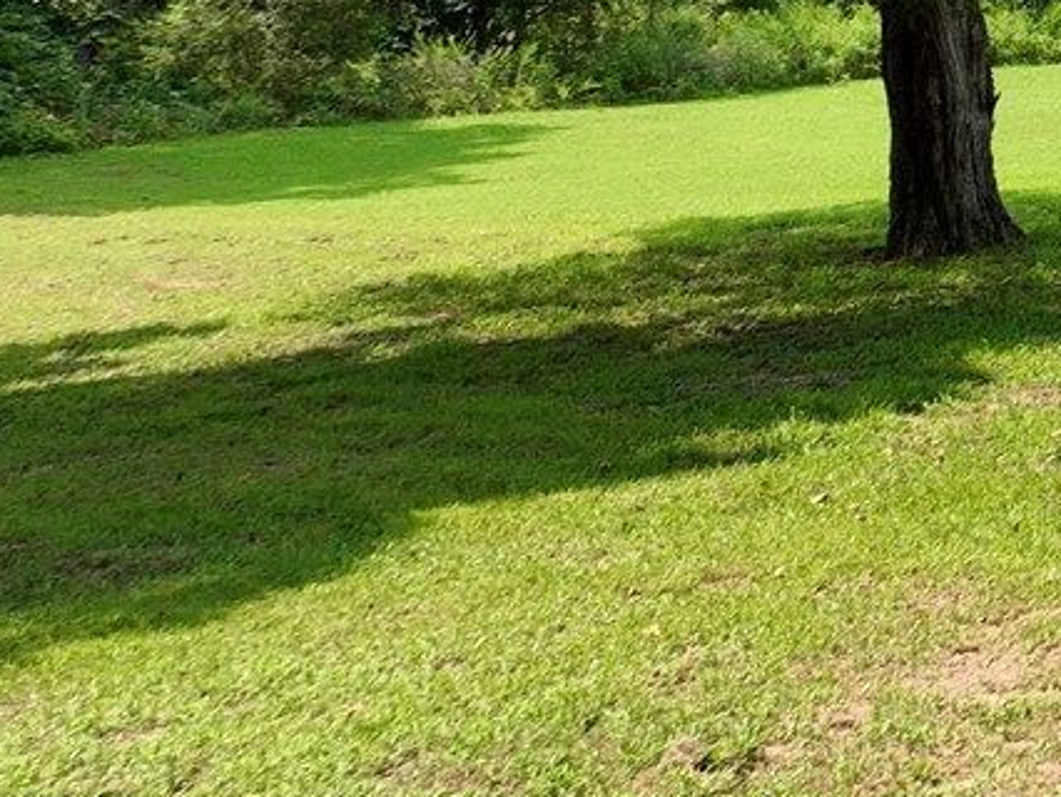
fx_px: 3312
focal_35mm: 108
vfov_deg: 13.3
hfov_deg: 14.7
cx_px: 2177
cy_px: -209
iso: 130
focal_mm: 12.29
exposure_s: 1/1250
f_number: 2.8
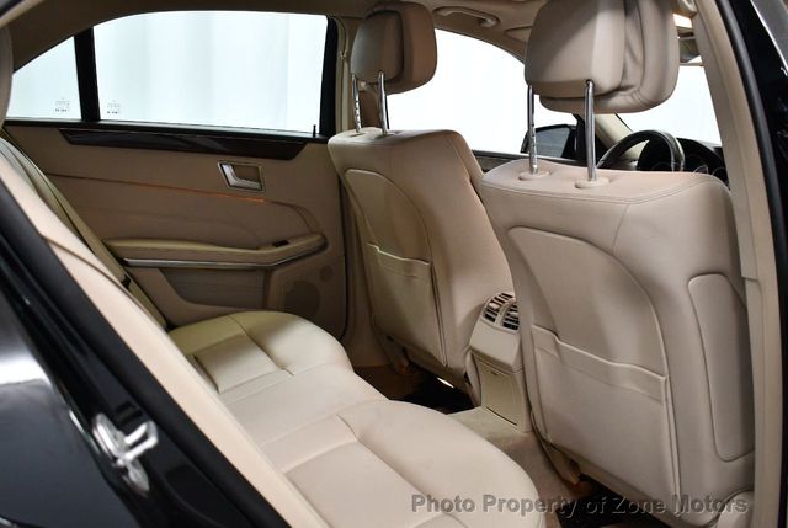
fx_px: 789
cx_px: 394
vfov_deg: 37.0
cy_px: 264
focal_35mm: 36
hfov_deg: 53.1
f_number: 3.5
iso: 1400
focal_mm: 18
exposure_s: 1/125
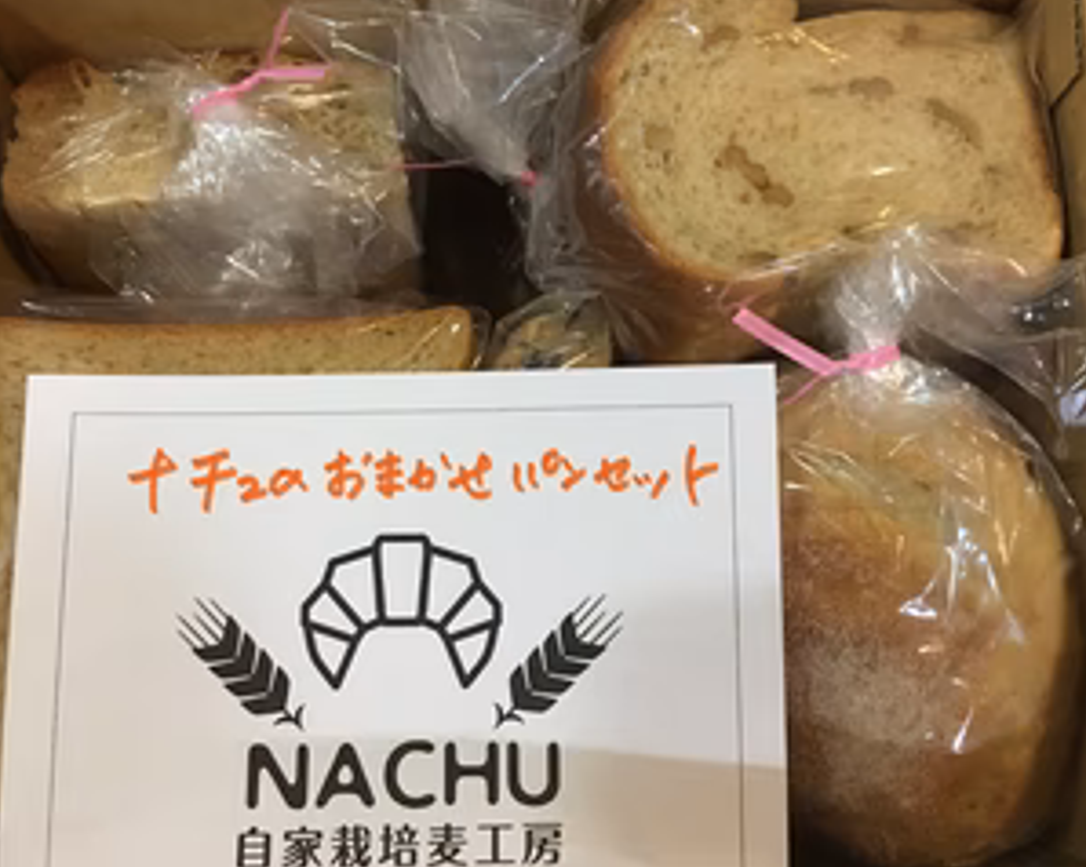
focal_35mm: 38
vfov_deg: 39.1
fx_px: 1221
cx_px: 543
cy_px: 404
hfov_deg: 48.0
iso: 80
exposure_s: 1/15
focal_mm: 4.15
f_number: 2.2
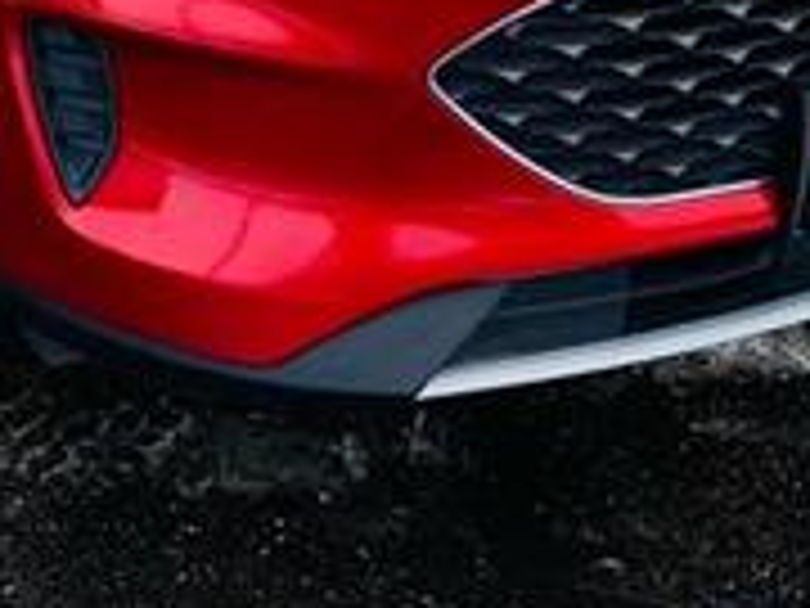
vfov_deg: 18.5
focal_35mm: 73
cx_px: 266
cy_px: -216
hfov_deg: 26.5
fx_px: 1708
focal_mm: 4.25
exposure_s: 1/1100
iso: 25
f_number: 1.8
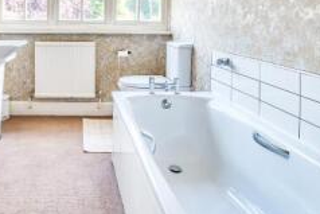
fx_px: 294
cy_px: 18
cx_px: 79
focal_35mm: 33
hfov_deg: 54.4
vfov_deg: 37.2
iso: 100
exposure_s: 1/1.67
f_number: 8
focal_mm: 12
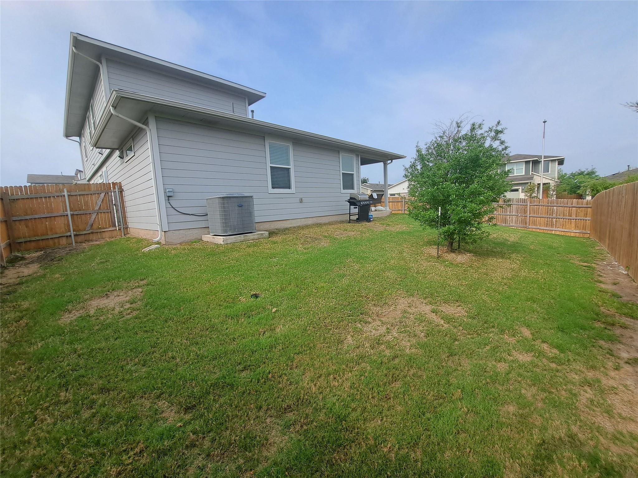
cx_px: 319
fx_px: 240
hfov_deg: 106.2
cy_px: 239
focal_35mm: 13
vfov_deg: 89.9
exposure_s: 1/1094
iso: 50
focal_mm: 1.74
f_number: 2.2
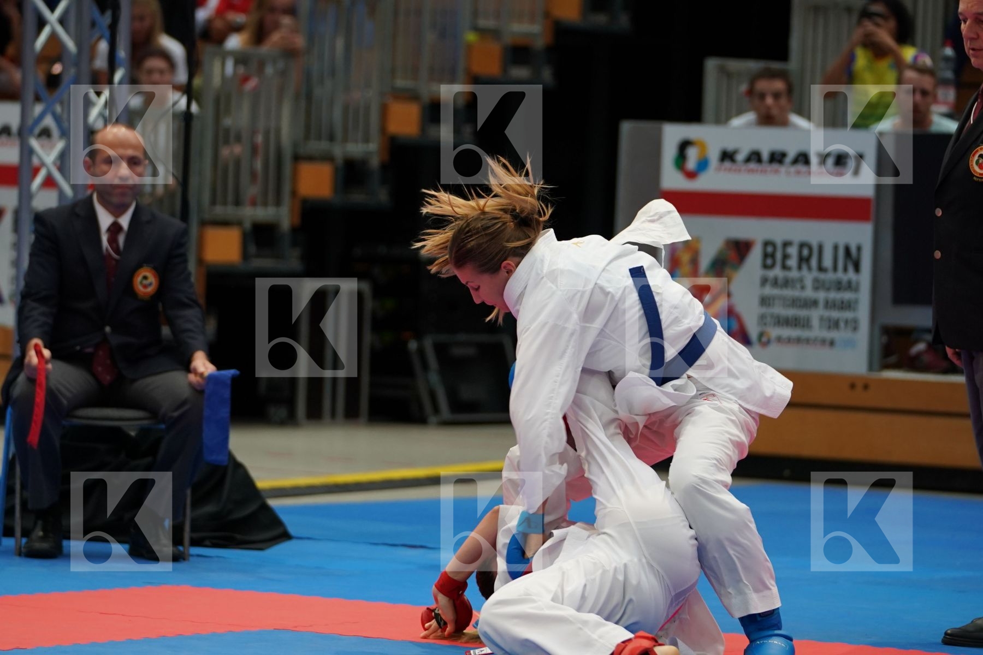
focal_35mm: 192
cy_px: 328
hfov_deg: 10.7
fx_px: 5242
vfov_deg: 7.2
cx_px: 492
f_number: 2.8
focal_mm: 128
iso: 1000
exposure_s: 1/800
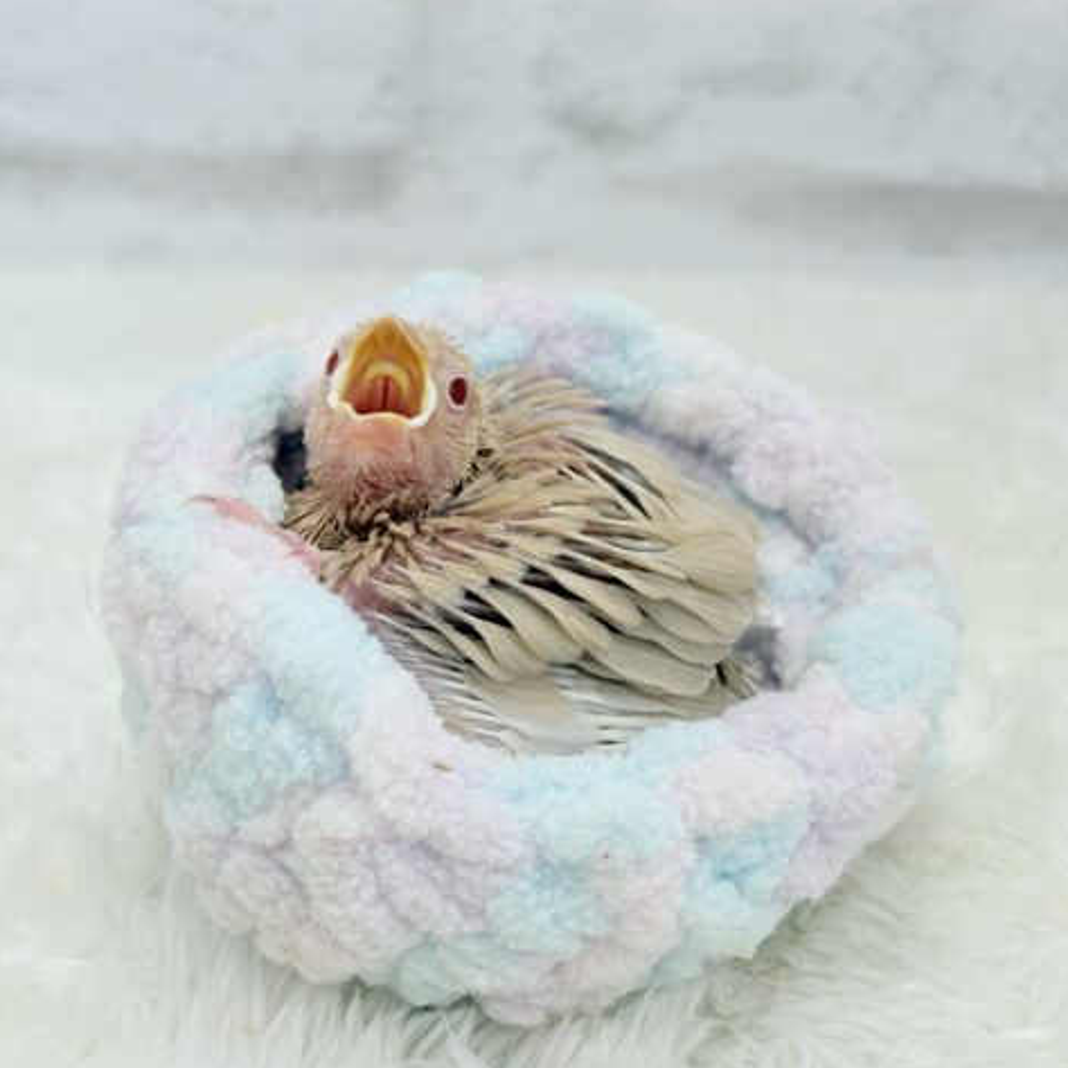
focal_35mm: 62
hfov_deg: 27.7
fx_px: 2164
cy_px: 534
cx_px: 536
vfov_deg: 27.7
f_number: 1.6
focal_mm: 5.96
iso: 64
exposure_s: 1/100
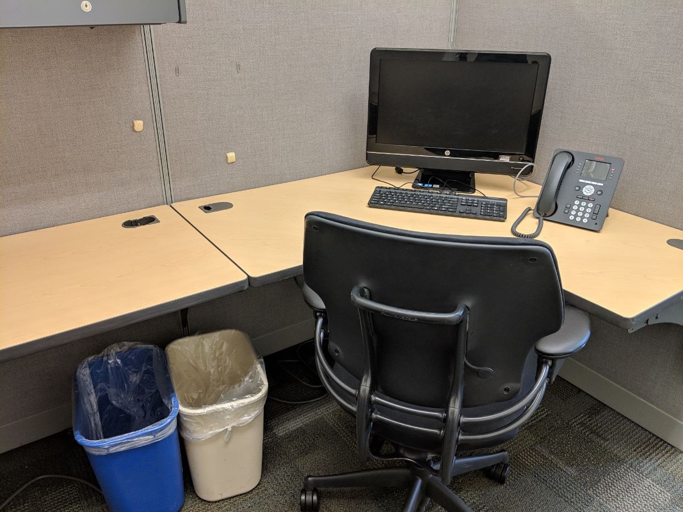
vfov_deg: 51.4
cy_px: 256
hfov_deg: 65.3
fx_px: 533
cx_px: 342
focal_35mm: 27
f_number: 1.8
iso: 144
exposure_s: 1/24
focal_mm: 4.44
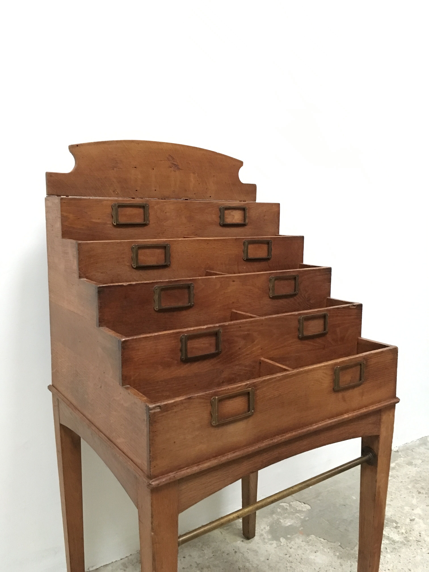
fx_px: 479
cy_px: 286
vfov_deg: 61.7
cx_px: 214
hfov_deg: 48.2
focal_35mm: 29
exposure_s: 1/17
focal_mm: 4.15
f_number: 2.2
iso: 320
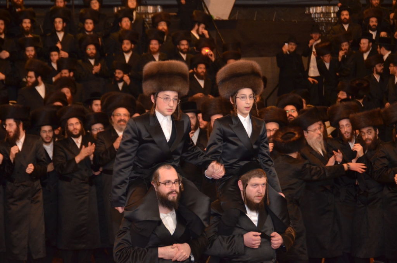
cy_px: 132
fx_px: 1238
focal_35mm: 112
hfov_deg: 18.2
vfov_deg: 12.1
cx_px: 198
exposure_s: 1/80
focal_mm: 75
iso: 800
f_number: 5
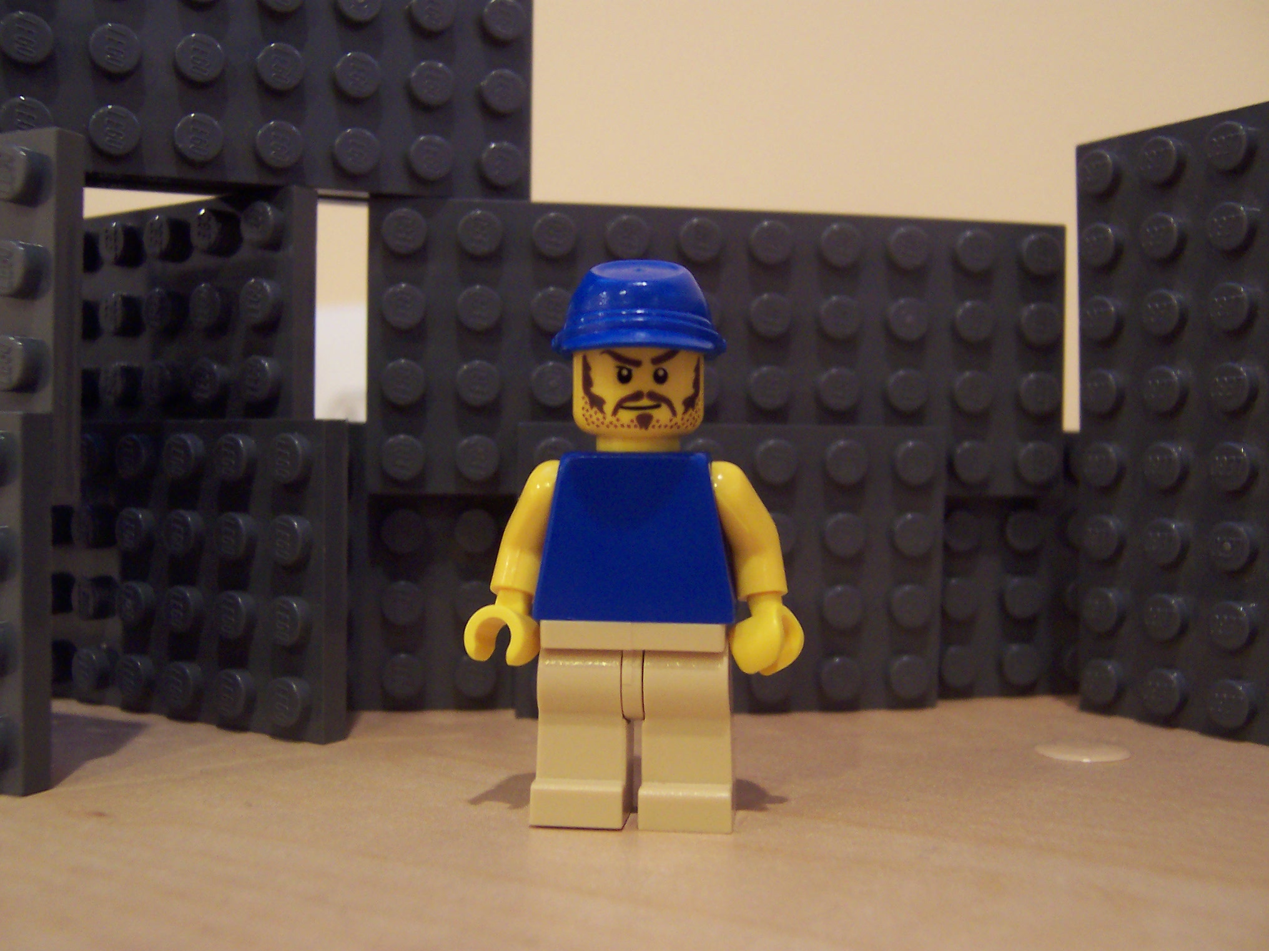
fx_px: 1320
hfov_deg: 51.4
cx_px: 634
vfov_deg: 39.7
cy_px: 476
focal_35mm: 36
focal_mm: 5.6
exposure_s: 1/8
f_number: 2.8
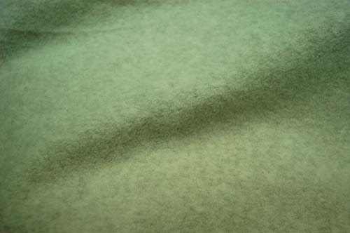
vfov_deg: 28.9
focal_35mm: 46
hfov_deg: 42.4
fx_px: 451
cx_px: 175
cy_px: 116
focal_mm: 31
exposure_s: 1/125
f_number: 5.6
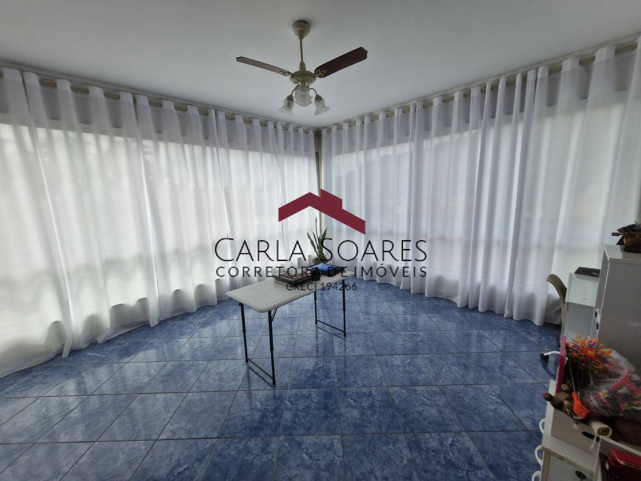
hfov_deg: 106.2
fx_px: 241
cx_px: 320
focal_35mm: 13
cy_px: 240
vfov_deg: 89.9
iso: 50
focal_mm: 1.74
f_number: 2.2
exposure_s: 1/458
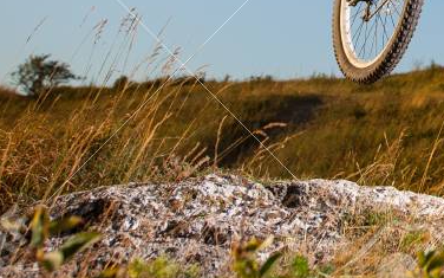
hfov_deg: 23.7
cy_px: -202
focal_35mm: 74
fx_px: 895
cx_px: 613
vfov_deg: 15.5
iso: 100
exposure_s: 1/1600
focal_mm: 21
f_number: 4
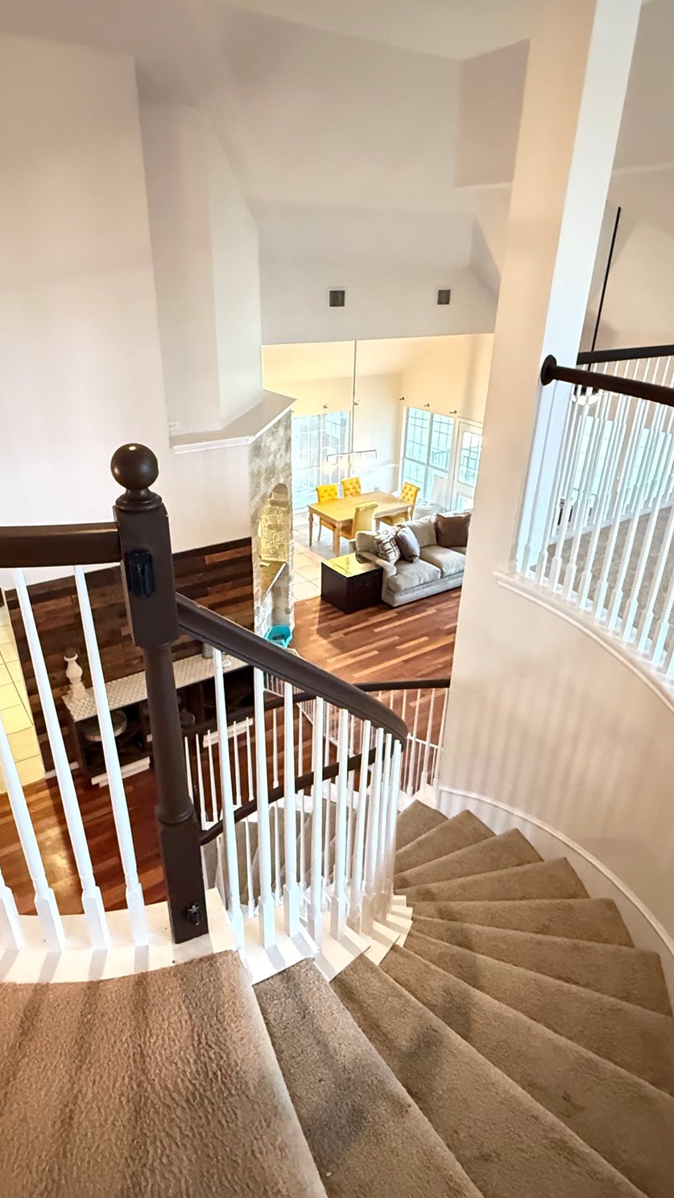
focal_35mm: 21
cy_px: 603
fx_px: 667
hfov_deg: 53.6
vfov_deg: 83.8
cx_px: 333
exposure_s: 1/30
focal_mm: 2.22
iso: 1600
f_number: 2.2
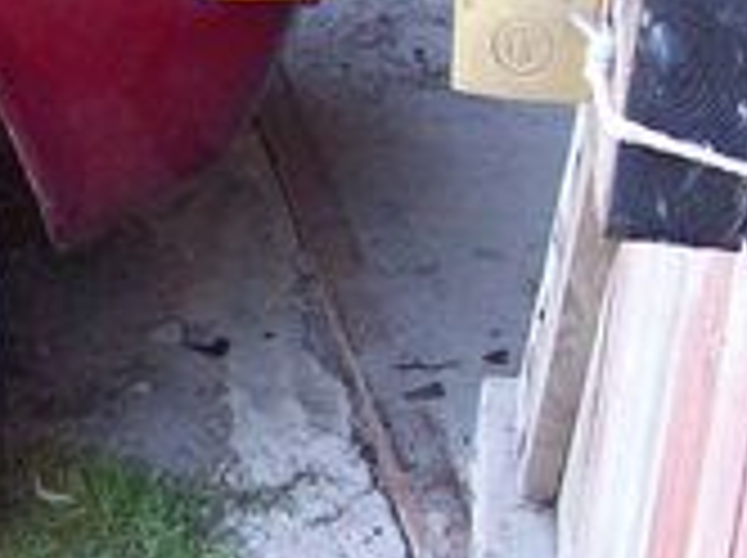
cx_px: -238
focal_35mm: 139
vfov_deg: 10.5
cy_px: -9
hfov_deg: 13.7
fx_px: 2995
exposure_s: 1/107
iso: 200
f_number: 2.7
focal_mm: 6
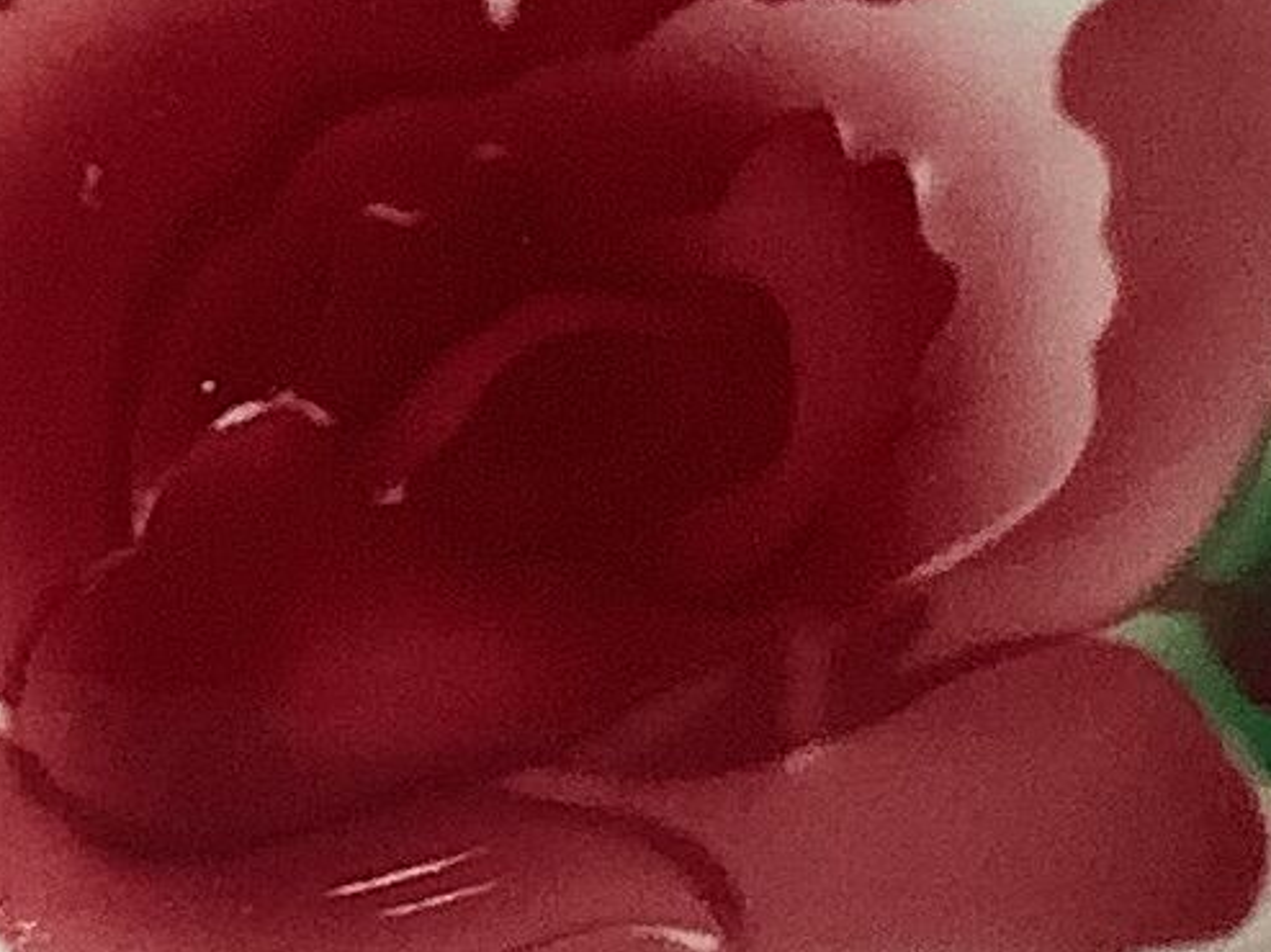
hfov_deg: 9.6
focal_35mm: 205
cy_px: 72
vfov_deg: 7.2
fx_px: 7523
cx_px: -57
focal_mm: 3.3
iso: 40
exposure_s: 1/100
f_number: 2.4
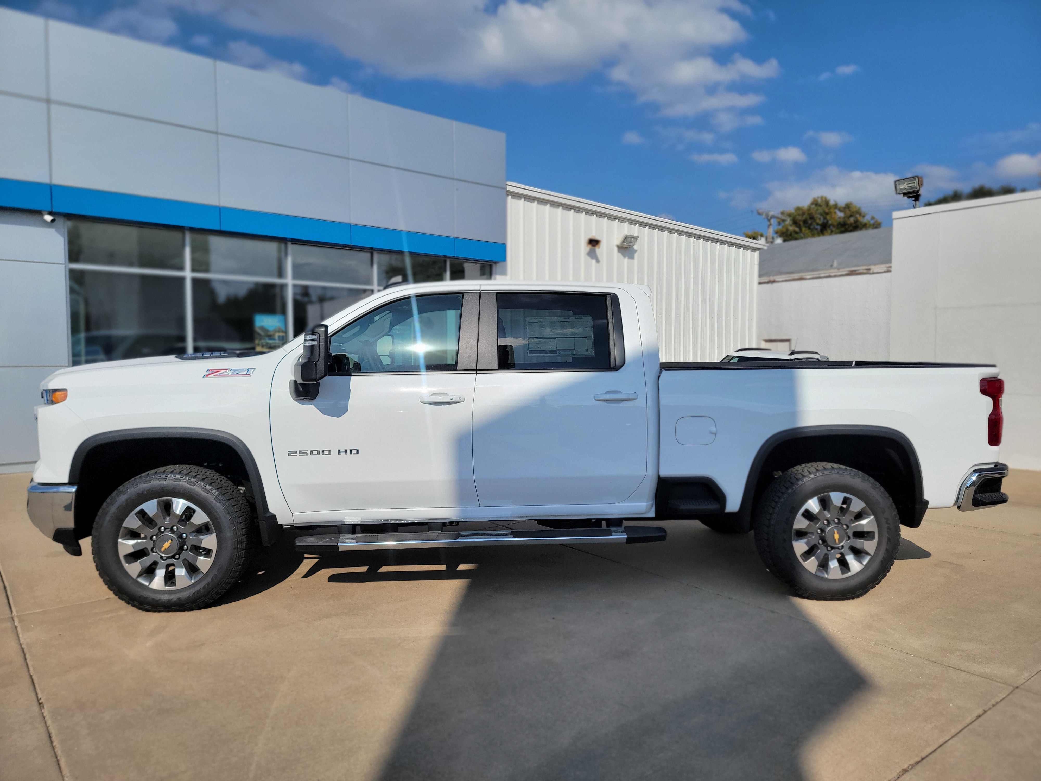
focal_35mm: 24
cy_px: 390
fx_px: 722
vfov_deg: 56.8
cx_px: 520
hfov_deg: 71.6
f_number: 1.8
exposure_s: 1/2116
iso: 16
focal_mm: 6.7
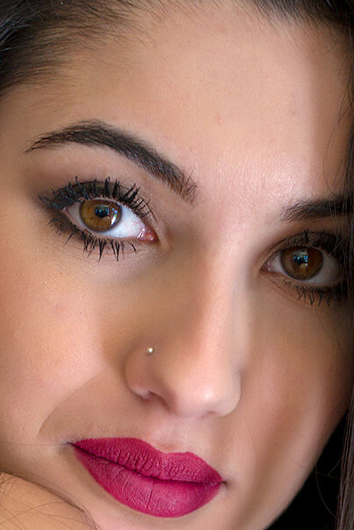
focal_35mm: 341
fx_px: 5026
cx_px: 168
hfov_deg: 4.0
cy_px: 728
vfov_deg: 6.0
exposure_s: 1/100
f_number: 4
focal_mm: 85
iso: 400
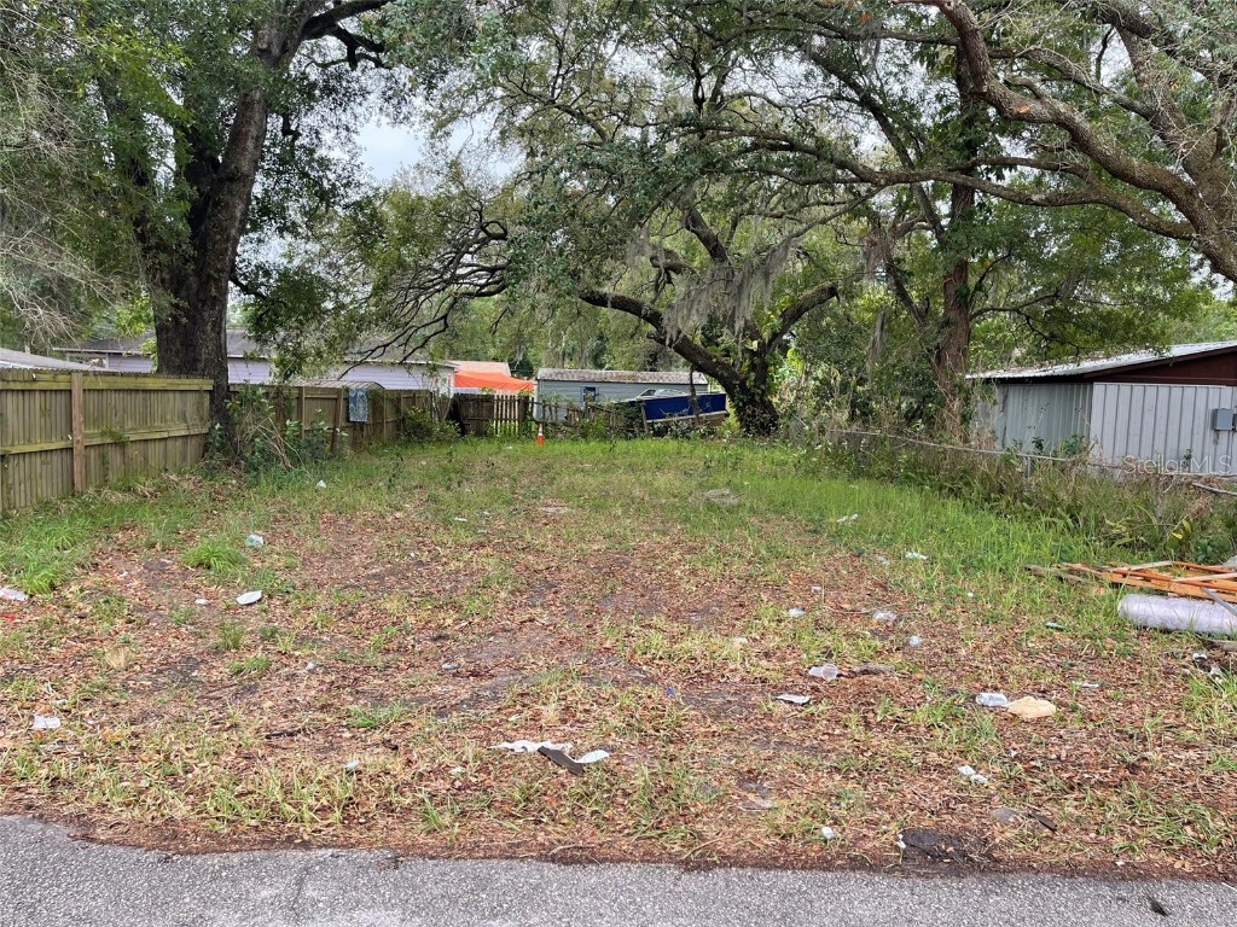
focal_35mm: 26
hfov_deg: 67.3
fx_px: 929
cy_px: 464
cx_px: 618
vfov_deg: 53.1
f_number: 1.6
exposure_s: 1/436
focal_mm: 5.1
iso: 32
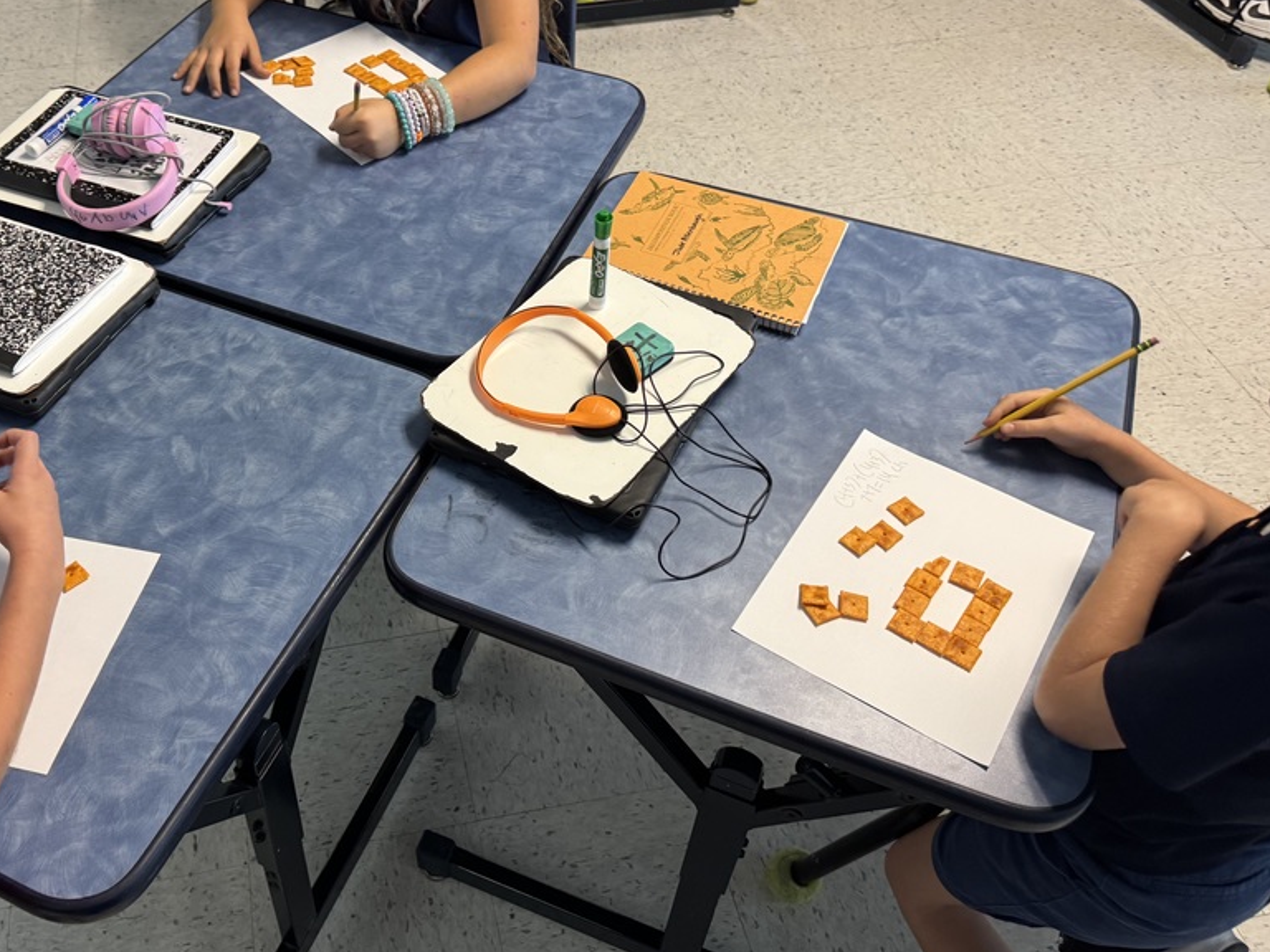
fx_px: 1174
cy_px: 413
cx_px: 466
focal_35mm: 32
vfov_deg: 44.1
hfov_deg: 56.1
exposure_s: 1/60
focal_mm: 6.76
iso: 250
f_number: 1.78
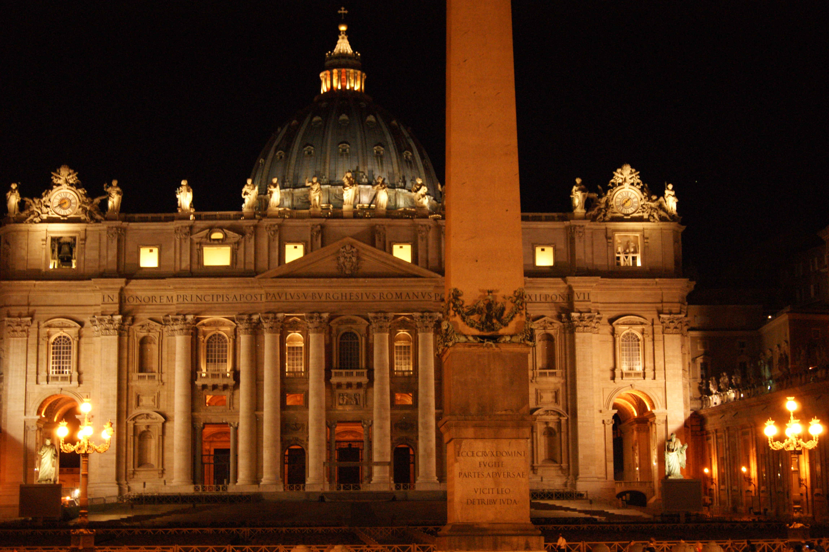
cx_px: 414
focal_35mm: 60
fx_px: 1381
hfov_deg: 33.4
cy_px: 276
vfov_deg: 22.6
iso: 800
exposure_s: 1/5
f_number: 5.6
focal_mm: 40
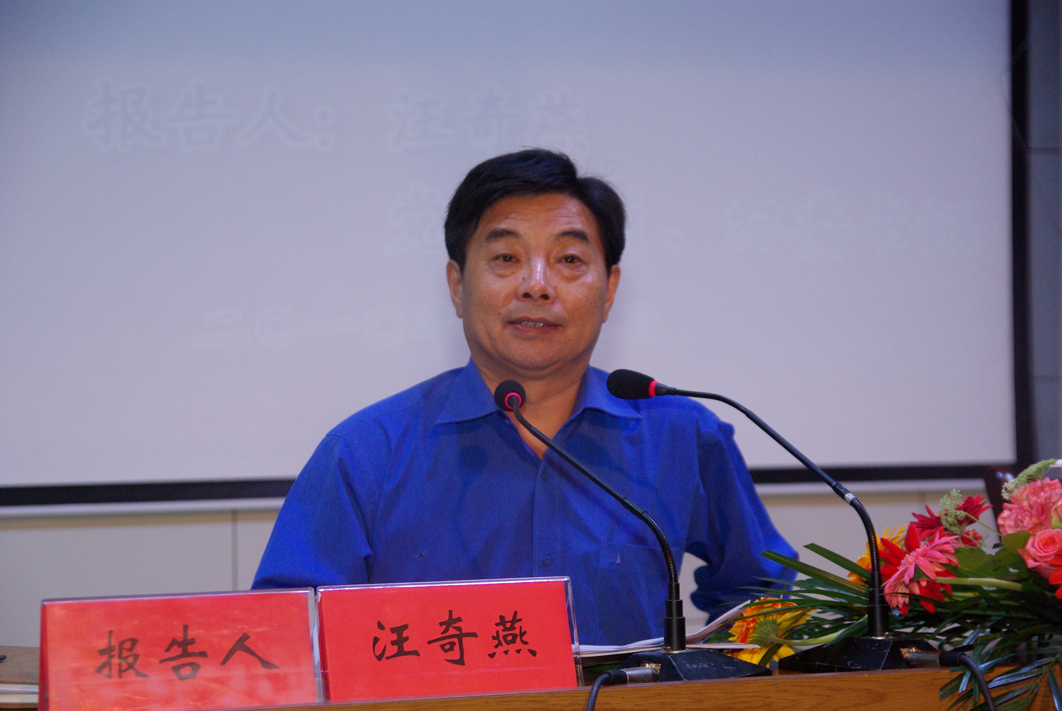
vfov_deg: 17.2
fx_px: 2348
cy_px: 356
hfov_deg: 25.5
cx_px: 531
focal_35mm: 80
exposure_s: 1/60
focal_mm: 53
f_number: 4
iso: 800
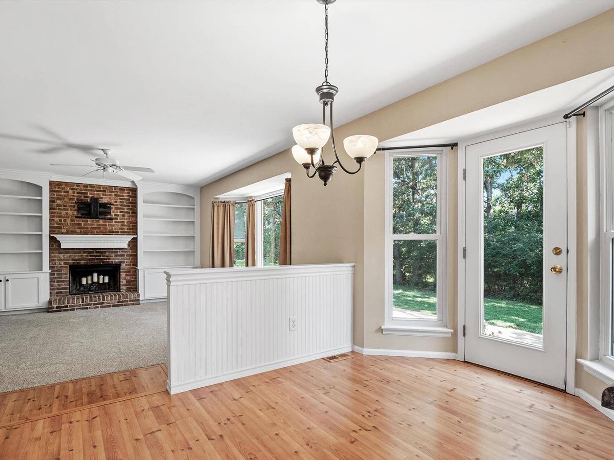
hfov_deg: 87.8
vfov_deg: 71.6
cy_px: 238
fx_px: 319
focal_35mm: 18
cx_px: 304
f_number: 6.3
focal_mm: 8
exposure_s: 1/20
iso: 400
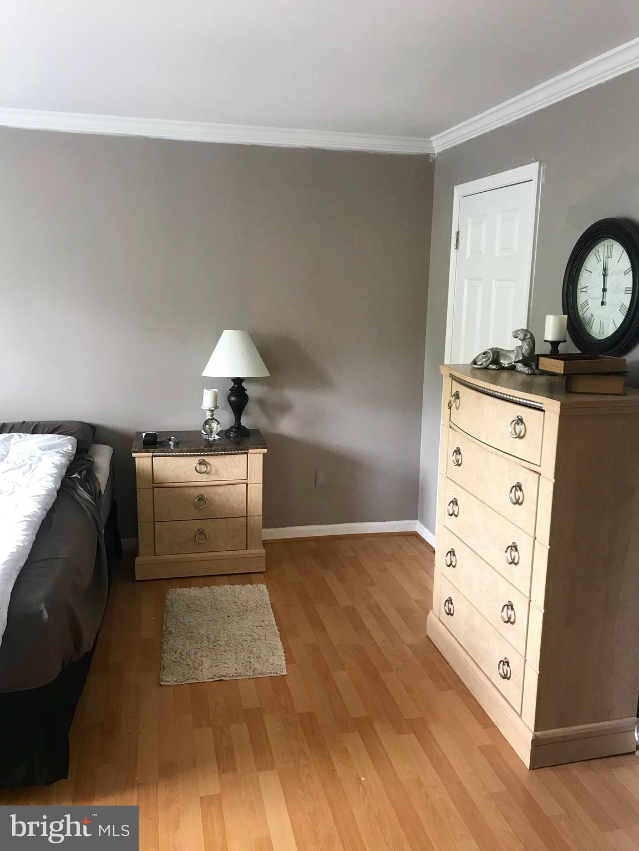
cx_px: 320
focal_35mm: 28
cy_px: 426
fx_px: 689
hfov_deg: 49.7
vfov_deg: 63.4
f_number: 1.8
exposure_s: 1/15
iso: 40
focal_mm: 3.99
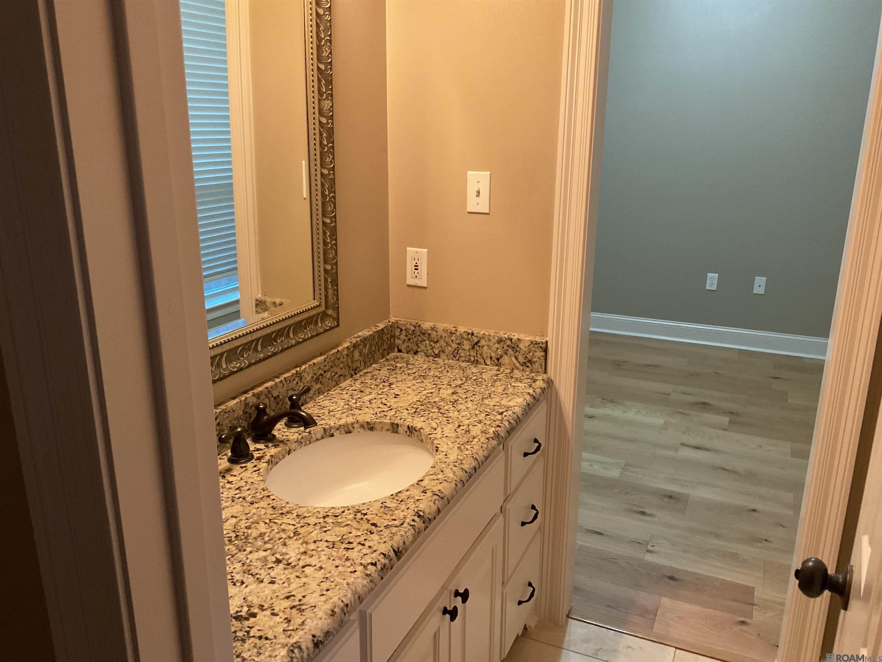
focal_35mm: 29
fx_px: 739
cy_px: 331
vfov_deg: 48.2
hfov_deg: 61.7
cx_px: 441
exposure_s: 1/60
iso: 200
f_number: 1.8
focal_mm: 3
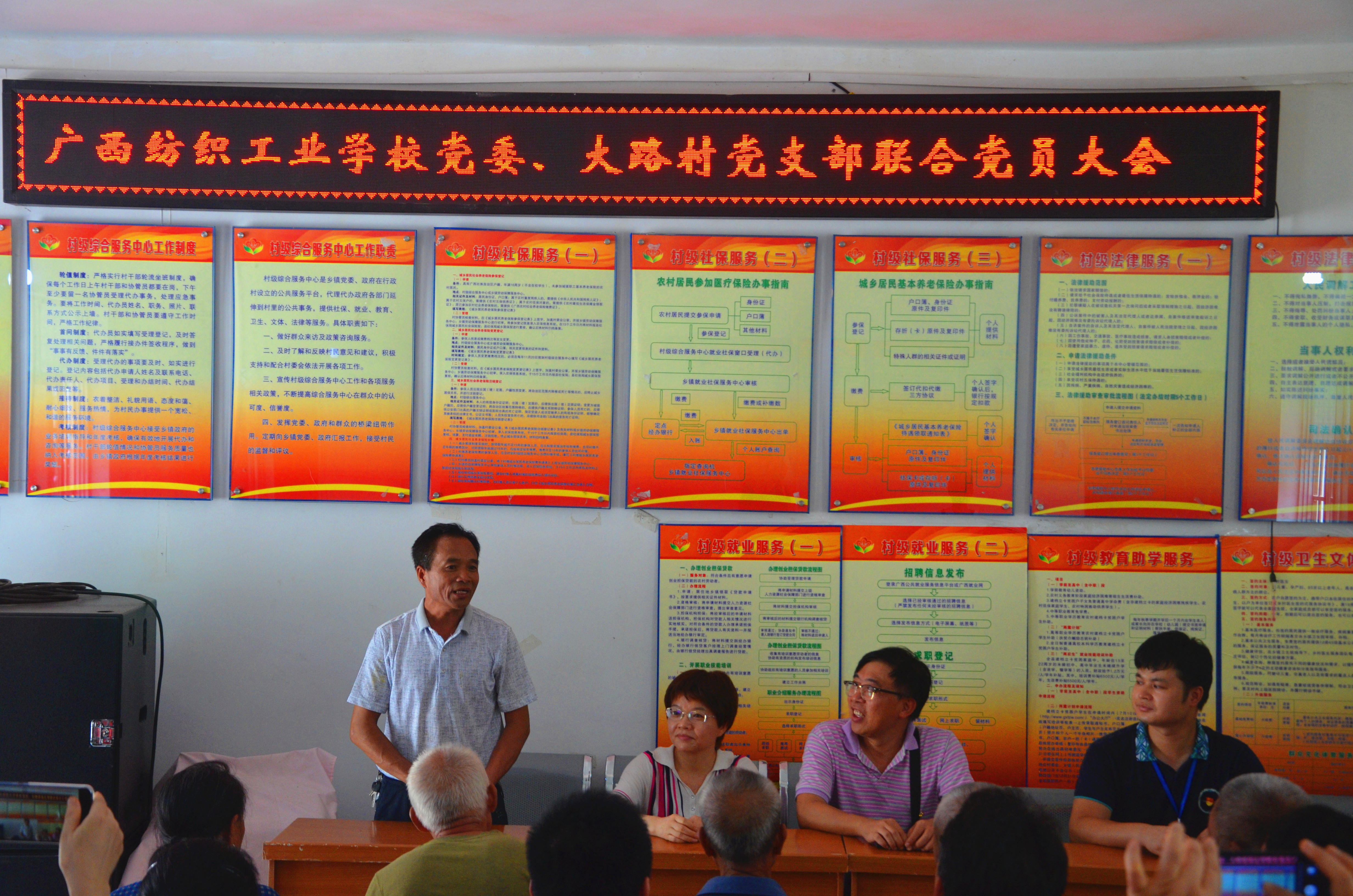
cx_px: 676
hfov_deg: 39.0
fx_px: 1913
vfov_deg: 26.4
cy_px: 448
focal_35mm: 51
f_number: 5
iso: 1100
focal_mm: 34
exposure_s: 1/100
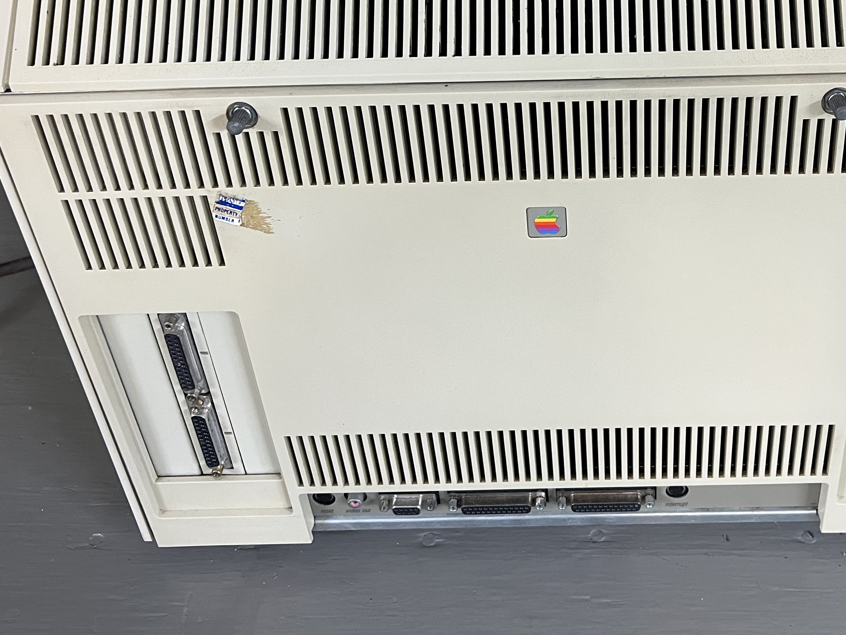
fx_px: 1002
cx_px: 592
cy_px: 154
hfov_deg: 44.8
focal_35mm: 41
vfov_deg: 34.4
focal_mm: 5.7
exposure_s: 1/60
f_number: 1.5
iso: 200
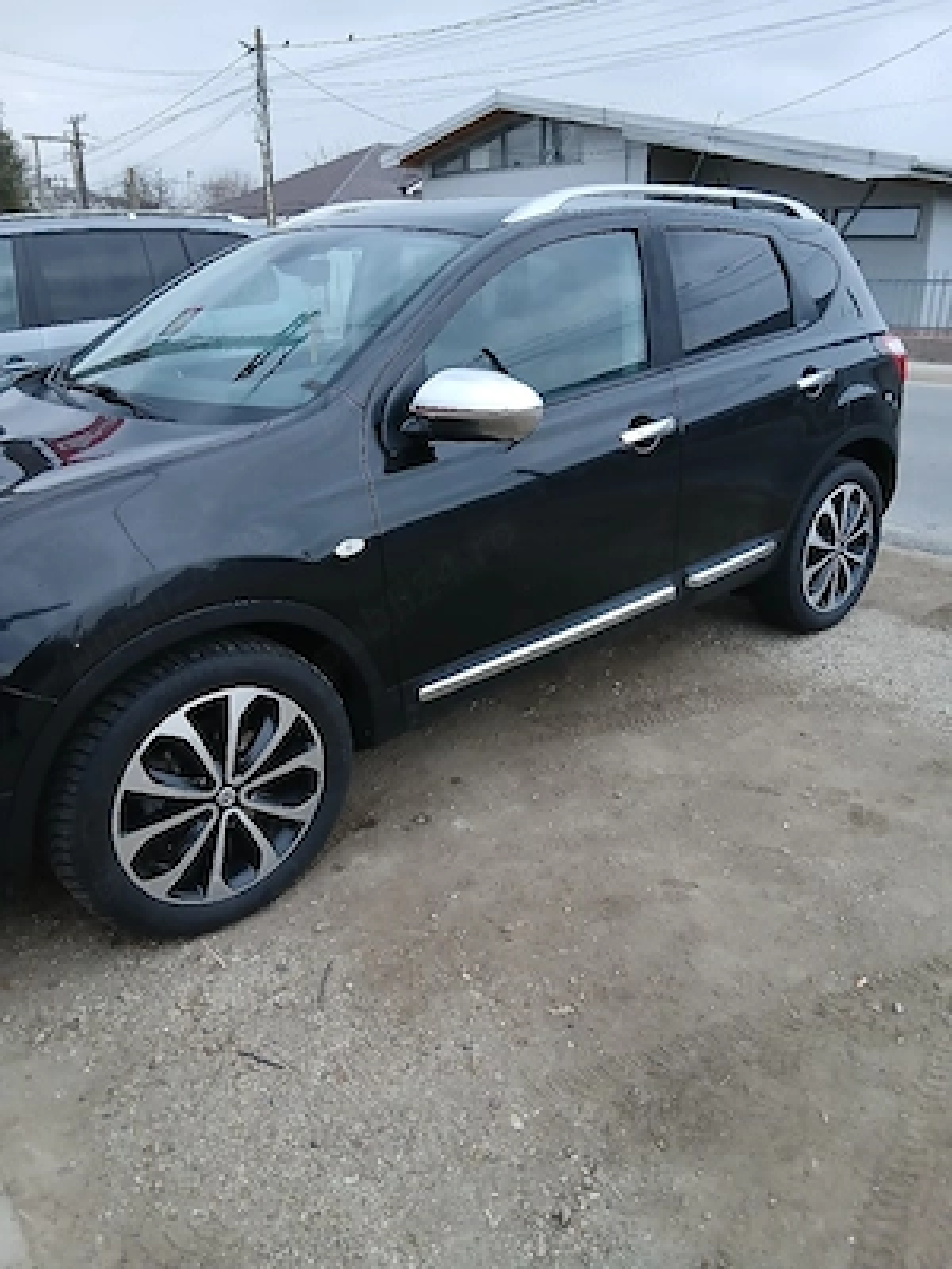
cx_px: 476
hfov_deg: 53.1
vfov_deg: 67.3
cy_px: 634
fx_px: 953
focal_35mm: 26
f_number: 1.8
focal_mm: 3.98
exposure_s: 1/50
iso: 320
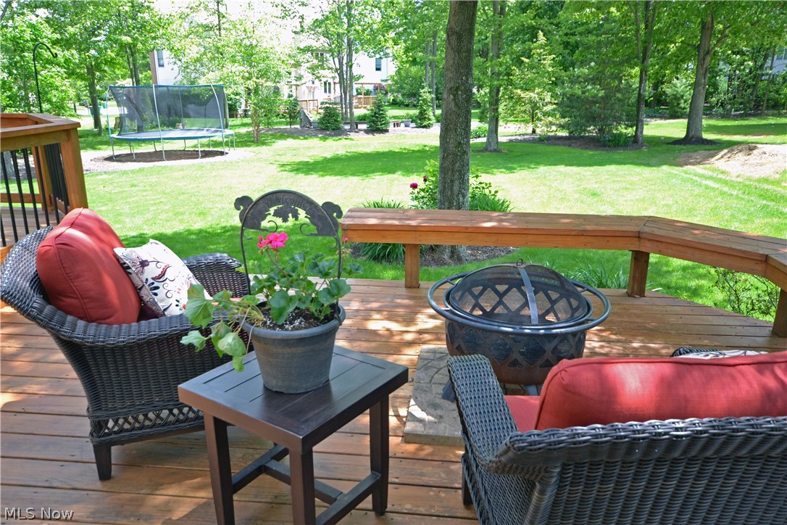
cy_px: 262
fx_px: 590
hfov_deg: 67.4
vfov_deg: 47.9
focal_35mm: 27
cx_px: 394
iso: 360
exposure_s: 1/125
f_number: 5.6
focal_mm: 18
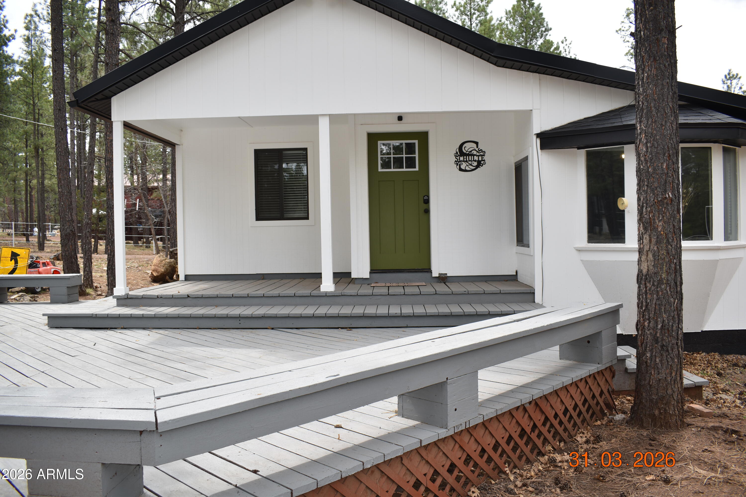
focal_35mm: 27
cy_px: 248
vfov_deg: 47.9
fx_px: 559
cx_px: 373
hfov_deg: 67.4
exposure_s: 1/200
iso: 100
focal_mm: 18
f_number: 5.6
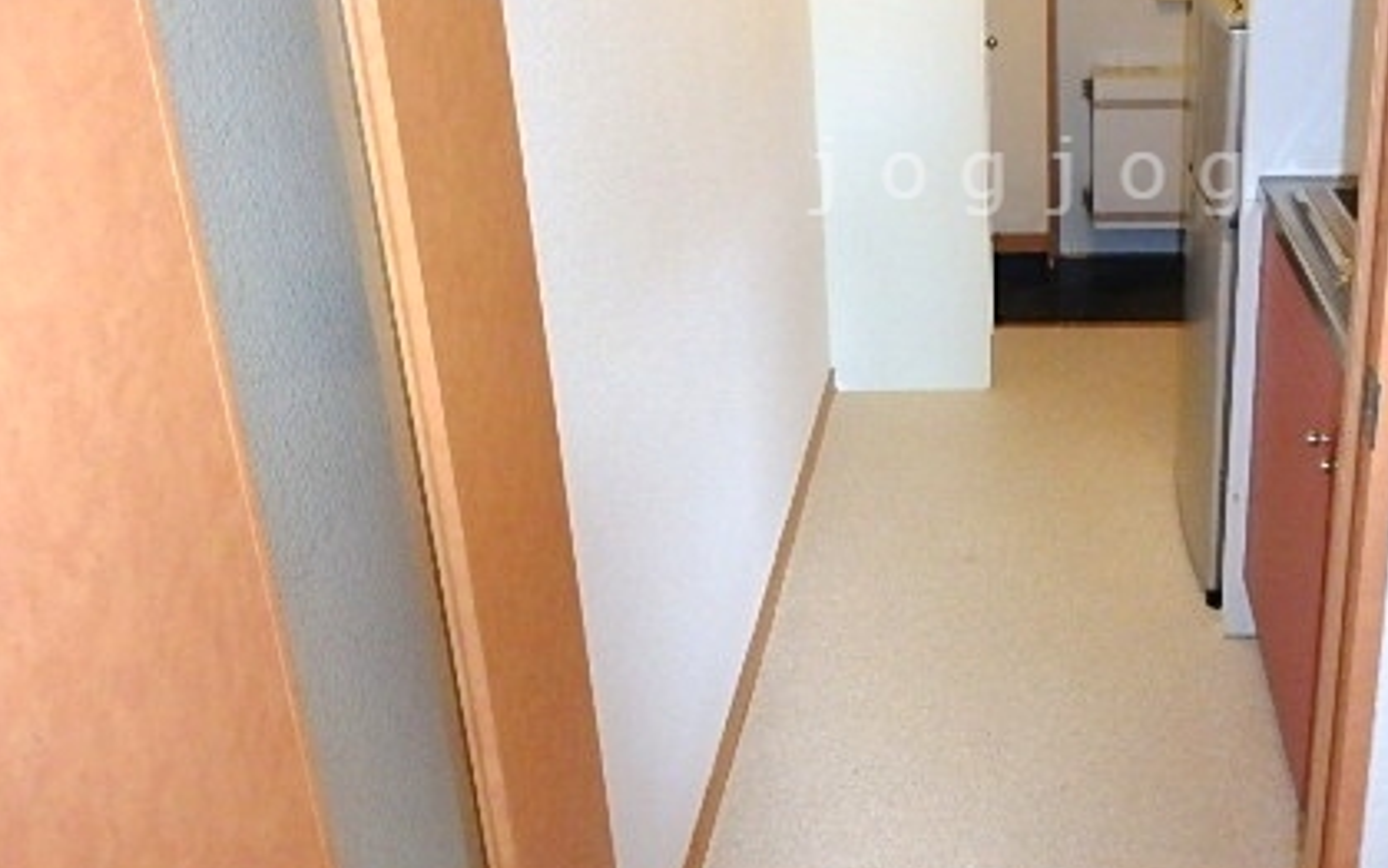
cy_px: 176
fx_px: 1286
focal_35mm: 34
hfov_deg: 54.2
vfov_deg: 36.1
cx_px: 1034
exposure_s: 1/30
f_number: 3.5
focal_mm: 3.7
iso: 400
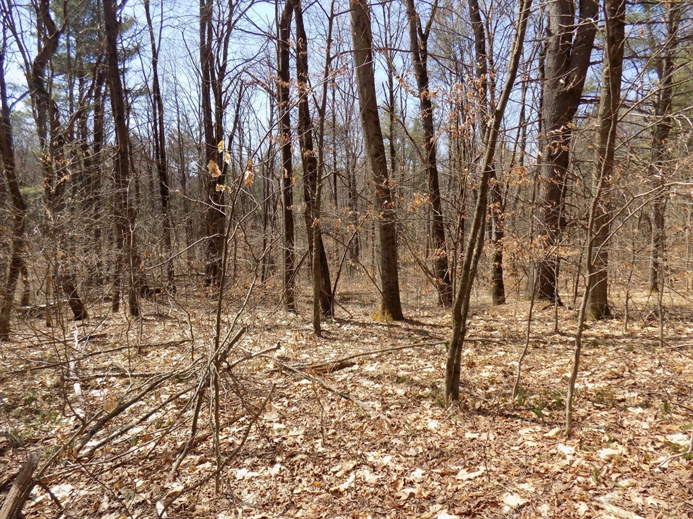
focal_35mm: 23
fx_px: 460
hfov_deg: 73.9
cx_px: 346
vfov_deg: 58.9
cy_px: 260
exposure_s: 1/400
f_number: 3.1
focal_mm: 4
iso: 80
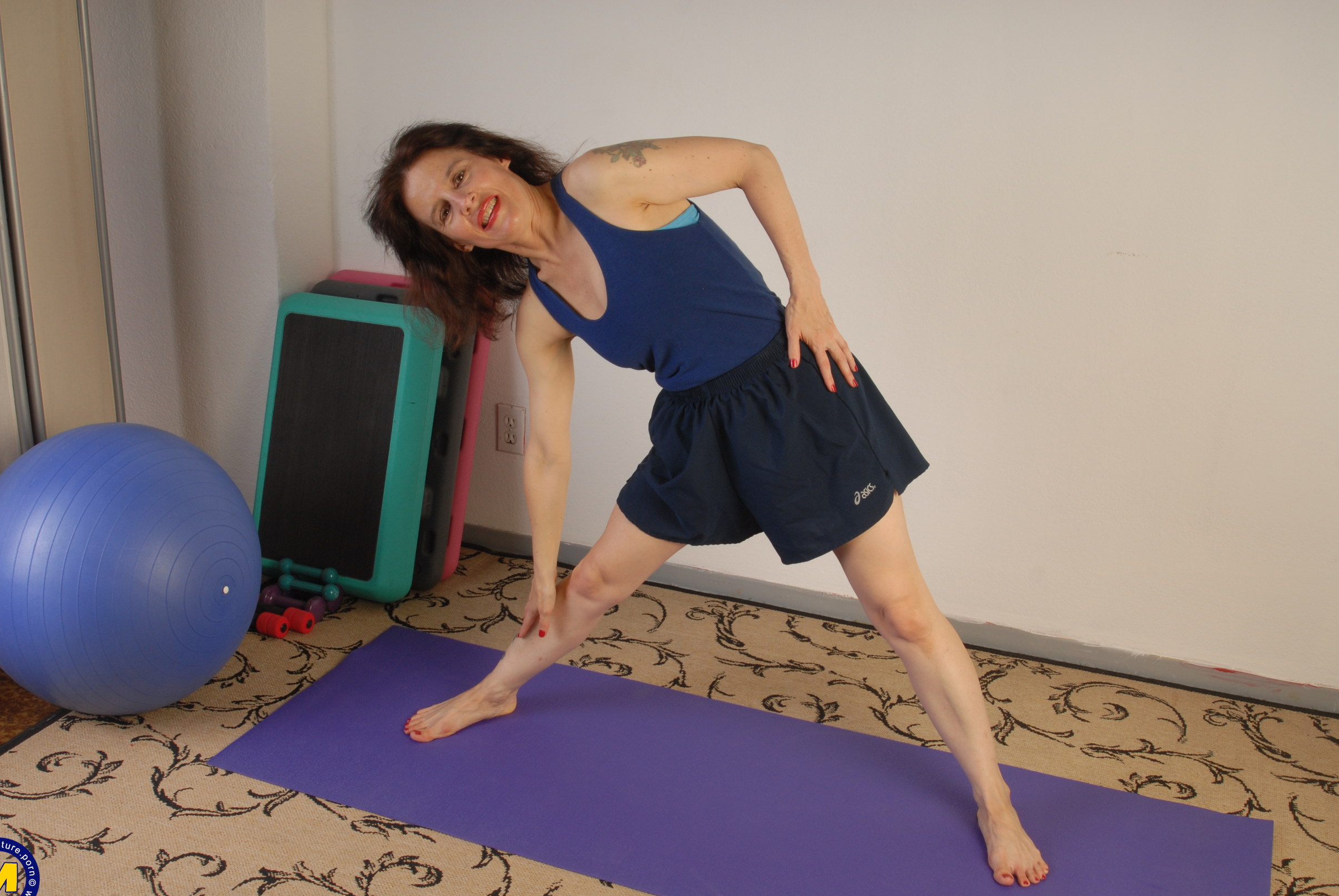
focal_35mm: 38
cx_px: 647
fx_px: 1415
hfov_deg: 50.6
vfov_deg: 35.1
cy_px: 463
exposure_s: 1/250
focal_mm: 24
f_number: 11
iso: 200
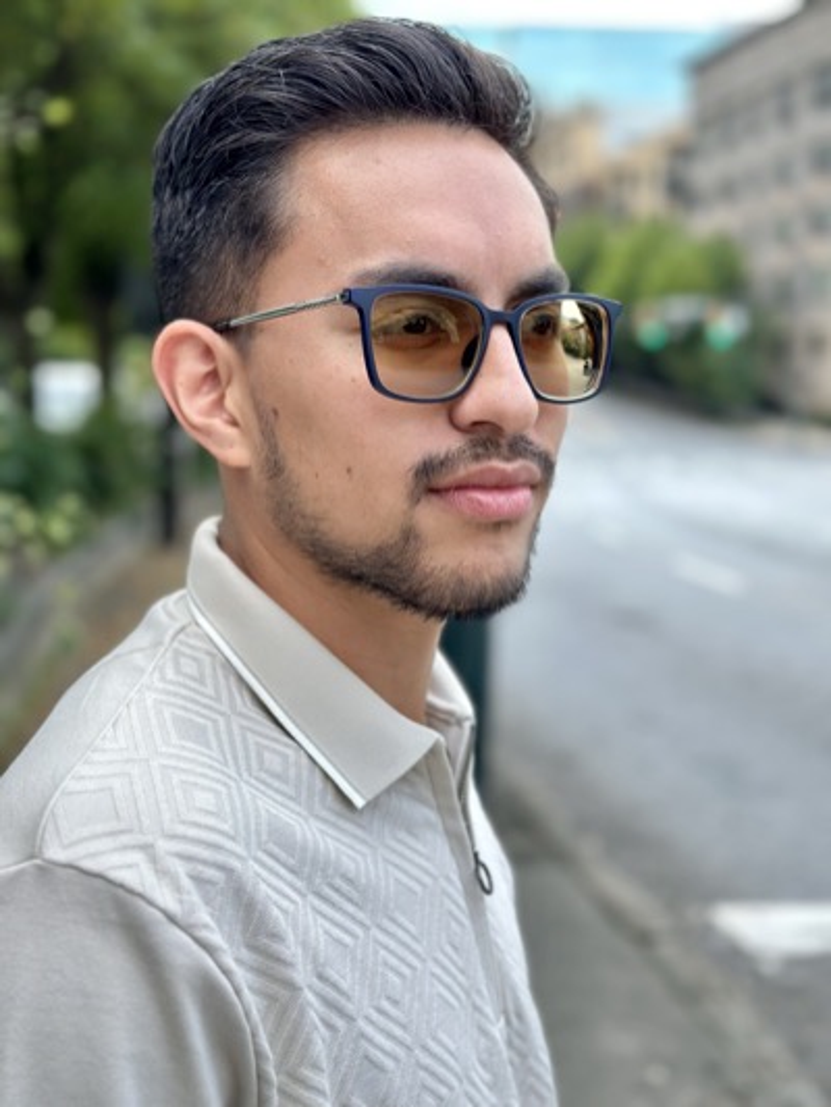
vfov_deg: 39.6
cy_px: 554
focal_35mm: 48
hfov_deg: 30.3
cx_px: 416
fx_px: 1536
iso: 80
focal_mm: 6.86
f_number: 1.78
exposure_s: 1/714
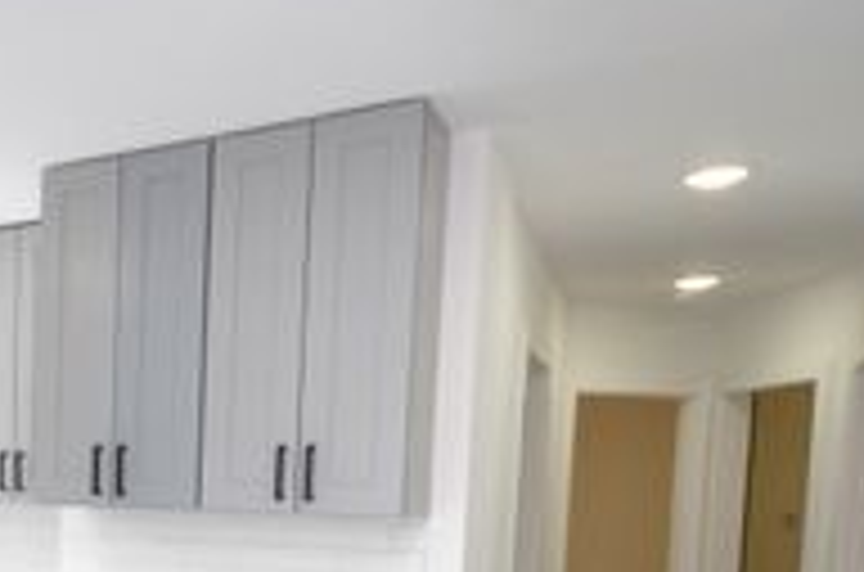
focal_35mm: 39
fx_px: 934
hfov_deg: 41.7
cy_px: 538
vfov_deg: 32.0
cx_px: -36
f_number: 5.6
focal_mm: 10
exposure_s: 1/125
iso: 400
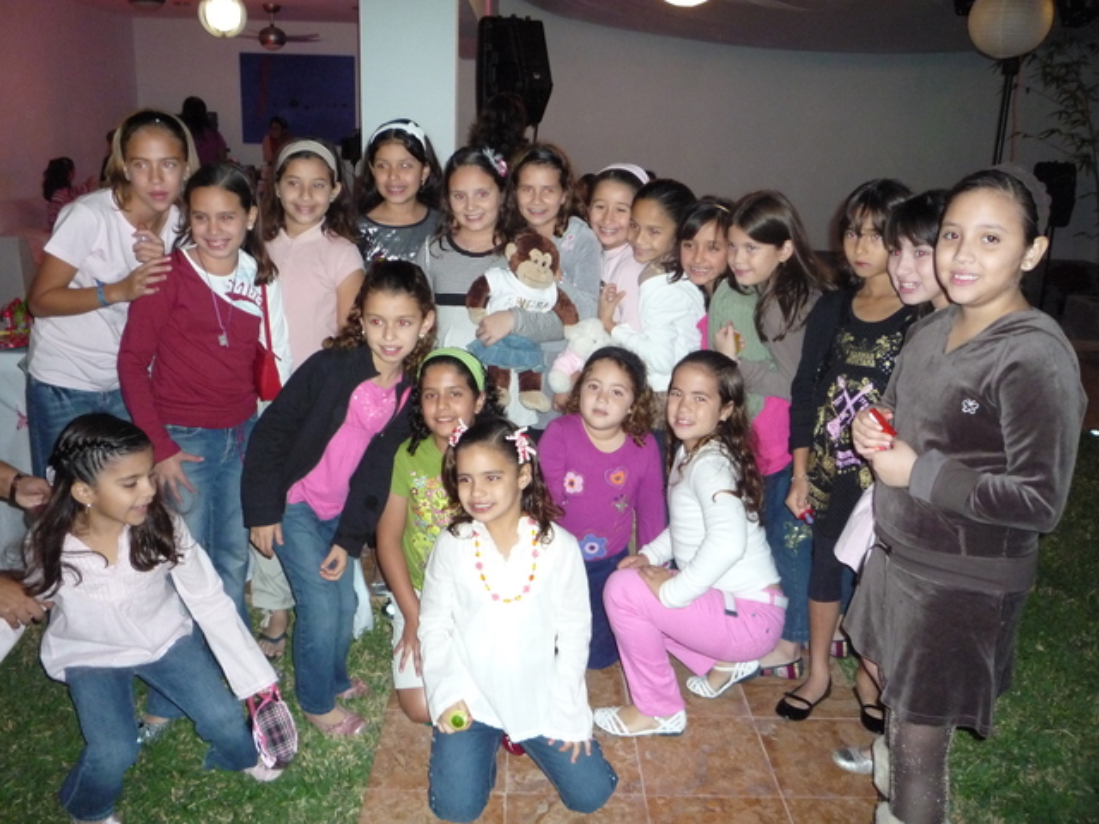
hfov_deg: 60.0
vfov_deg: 46.8
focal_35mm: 30
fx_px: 952
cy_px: 412
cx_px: 550
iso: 400
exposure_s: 1/30
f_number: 3.3
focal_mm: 5.2
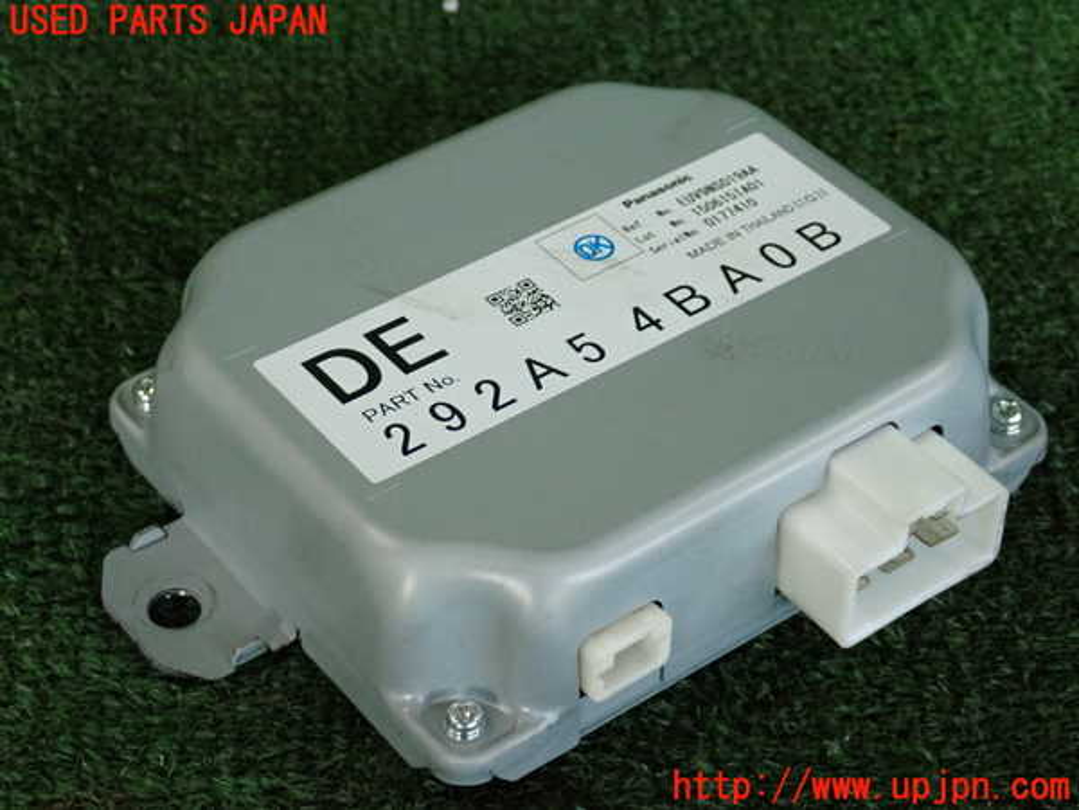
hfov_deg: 25.3
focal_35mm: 77
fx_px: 2400
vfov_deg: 19.1
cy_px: 405
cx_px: 540
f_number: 4.1
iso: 800
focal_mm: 13.65
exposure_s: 1/125
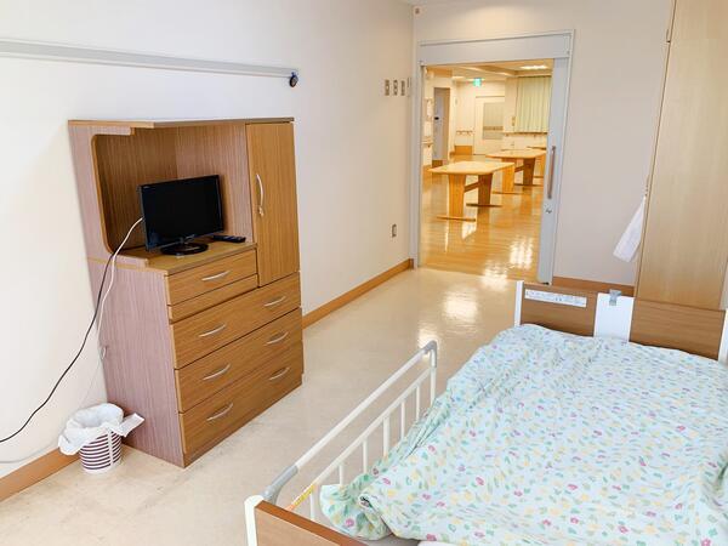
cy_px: 273
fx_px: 547
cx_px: 364
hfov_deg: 67.3
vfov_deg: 53.1
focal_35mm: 26
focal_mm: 4.25
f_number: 1.8
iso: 50
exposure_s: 1/99
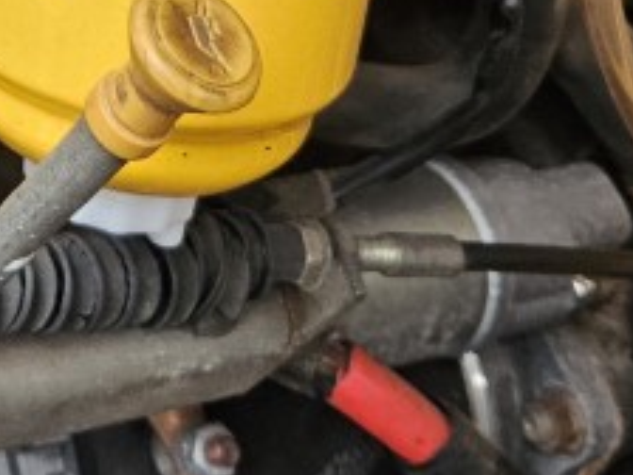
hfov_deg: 17.5
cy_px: -401
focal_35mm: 105
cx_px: -198
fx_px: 1920
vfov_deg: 12.7
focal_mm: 5.4
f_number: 1.8
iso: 400
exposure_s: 1/359
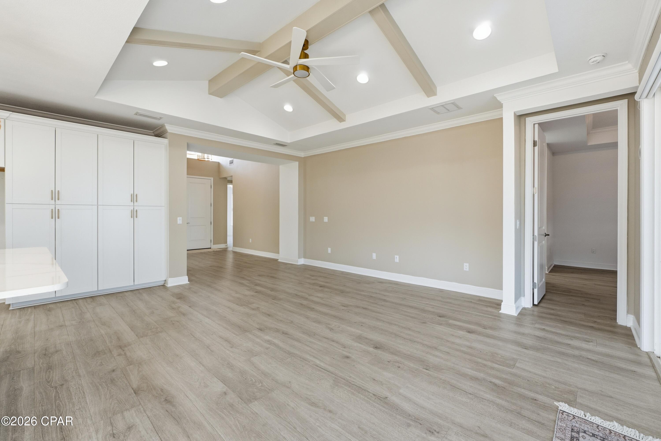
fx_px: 275
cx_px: 330
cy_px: 220
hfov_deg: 100.4
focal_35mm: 15
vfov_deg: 77.3
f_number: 6.3
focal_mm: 10
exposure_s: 1/80
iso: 100
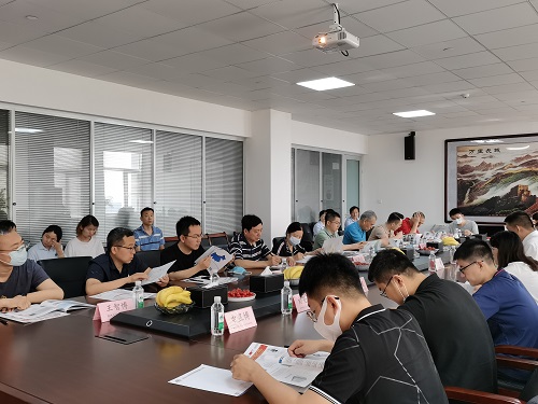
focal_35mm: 33
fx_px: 513
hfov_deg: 55.4
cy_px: 202
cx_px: 269
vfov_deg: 42.9
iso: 125
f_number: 1.8
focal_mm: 5.58
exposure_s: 1/100
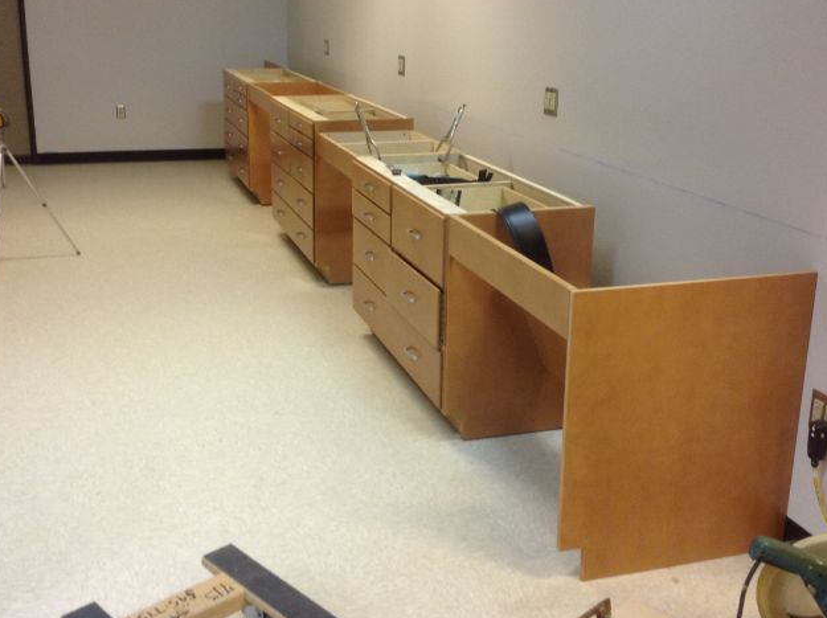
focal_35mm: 45
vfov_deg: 32.0
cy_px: 255
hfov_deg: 42.1
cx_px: 388
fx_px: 1074
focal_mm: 4.28
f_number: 2.4
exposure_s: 1/15
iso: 125
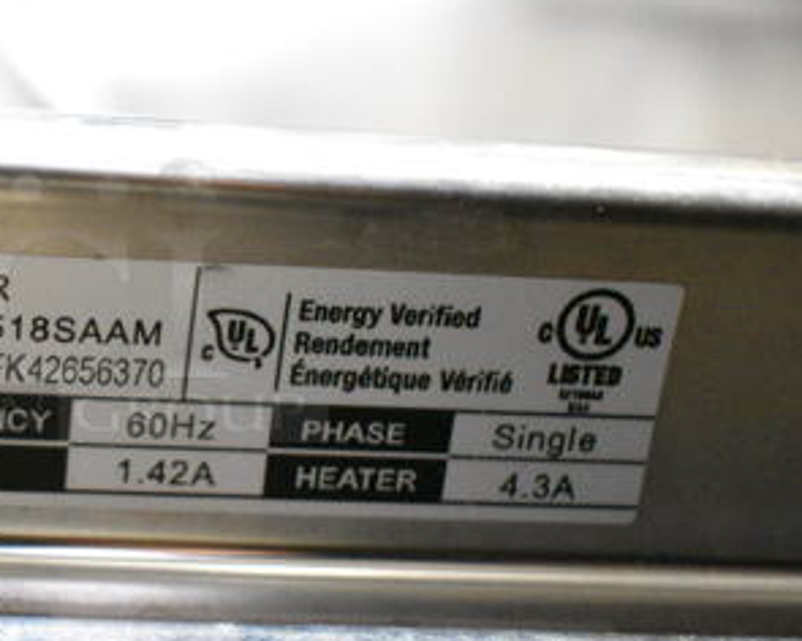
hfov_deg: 25.9
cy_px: 299
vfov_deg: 21.9
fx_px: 1662
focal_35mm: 70
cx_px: 27
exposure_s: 1/100
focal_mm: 24
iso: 6400
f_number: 4
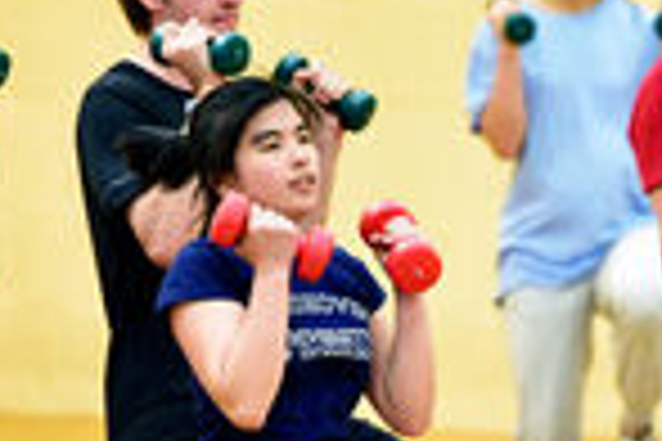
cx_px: 770
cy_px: 457
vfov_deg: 1.7
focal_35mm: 801
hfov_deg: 2.6
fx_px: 14728
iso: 3200
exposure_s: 1/200
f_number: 3.2
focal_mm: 200
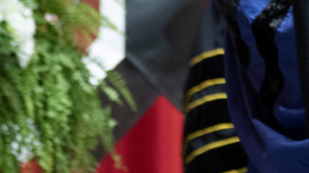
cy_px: -86
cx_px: 384
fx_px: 5346
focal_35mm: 653
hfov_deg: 3.3
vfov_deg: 1.9
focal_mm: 120
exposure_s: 1/160
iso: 1250
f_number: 4
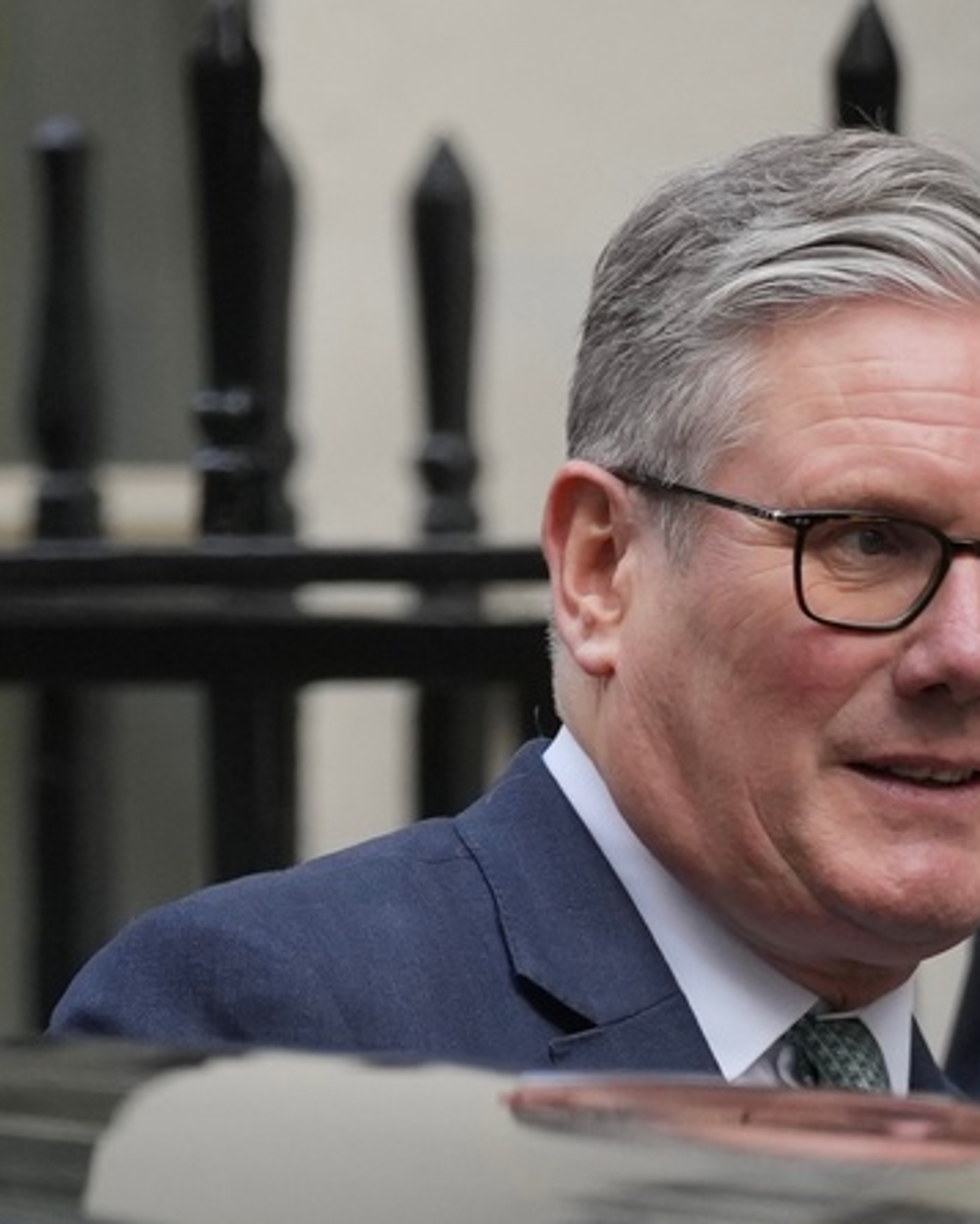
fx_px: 15621
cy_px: 910
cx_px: 928
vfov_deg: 4.5
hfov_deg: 3.6
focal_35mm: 431
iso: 500
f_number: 2.8
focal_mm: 200
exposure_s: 1/800
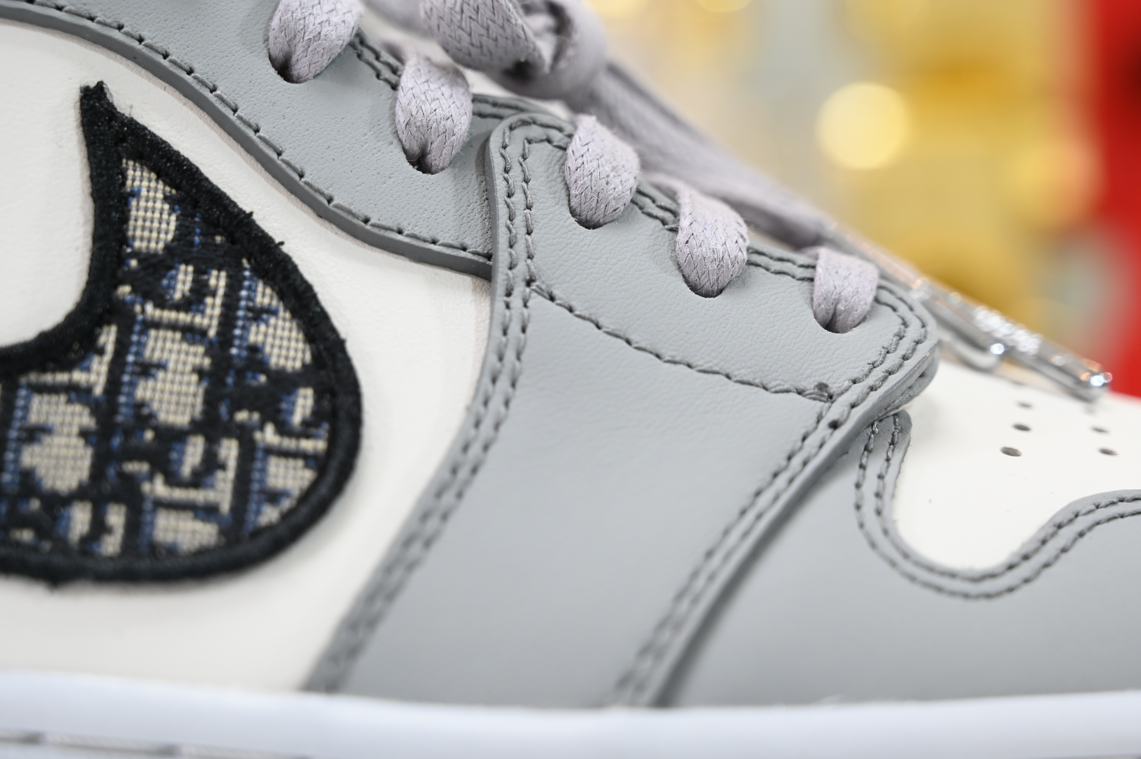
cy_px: 380
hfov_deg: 28.9
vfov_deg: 19.4
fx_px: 2217
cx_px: 570
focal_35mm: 70
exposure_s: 1/60
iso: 640
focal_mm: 70
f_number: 6.3
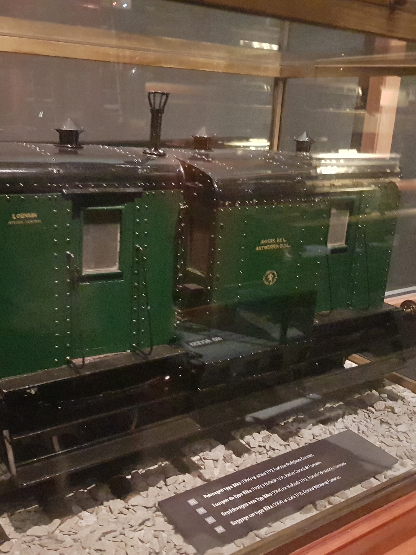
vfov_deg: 52.6
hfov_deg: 40.7
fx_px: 561
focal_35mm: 35
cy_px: 277
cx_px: 191
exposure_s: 1/7
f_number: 1.7
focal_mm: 4.2
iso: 1600
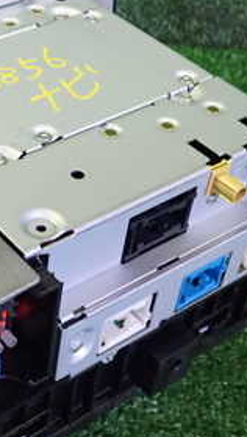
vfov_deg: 30.1
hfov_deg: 16.8
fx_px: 813
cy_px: 209
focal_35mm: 70
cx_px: -13
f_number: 2.3
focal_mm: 5.4
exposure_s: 1/30
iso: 640
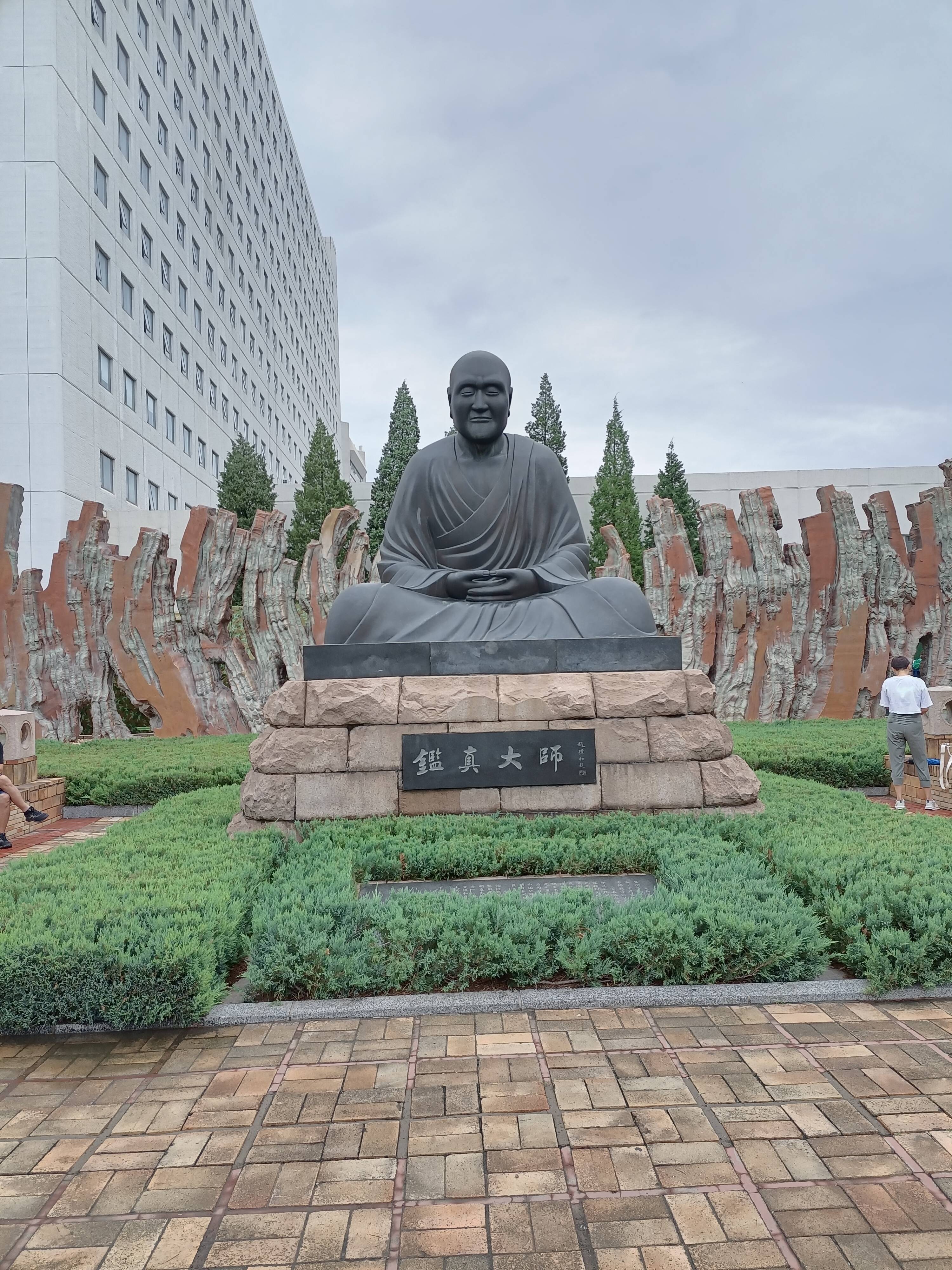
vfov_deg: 67.3
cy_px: 635
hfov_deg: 53.1
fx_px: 953
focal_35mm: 26
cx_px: 476
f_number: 1.8
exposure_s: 1/331
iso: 100
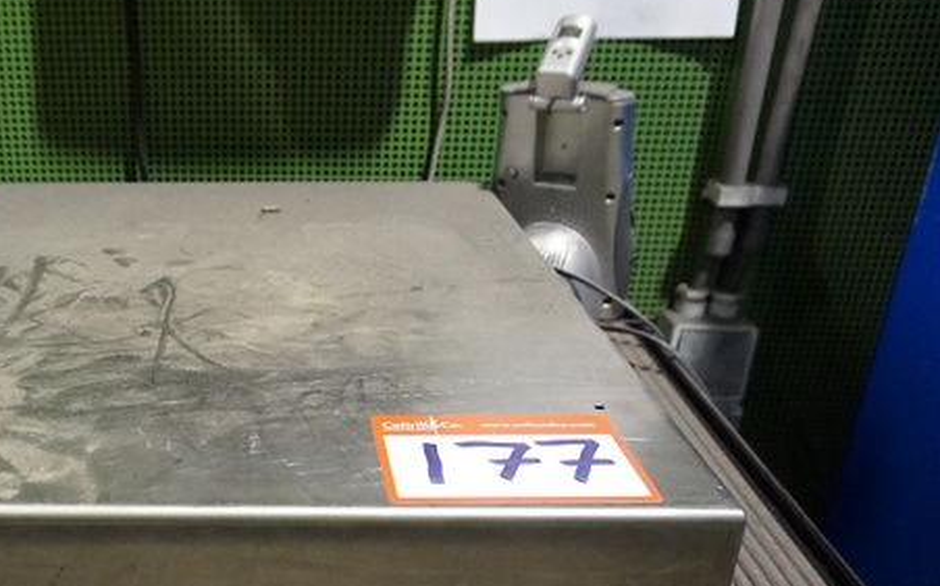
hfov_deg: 48.3
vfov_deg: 32.4
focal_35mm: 39
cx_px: 227
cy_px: 401
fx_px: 999
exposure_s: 1/50
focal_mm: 16
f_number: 3.5
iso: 3200
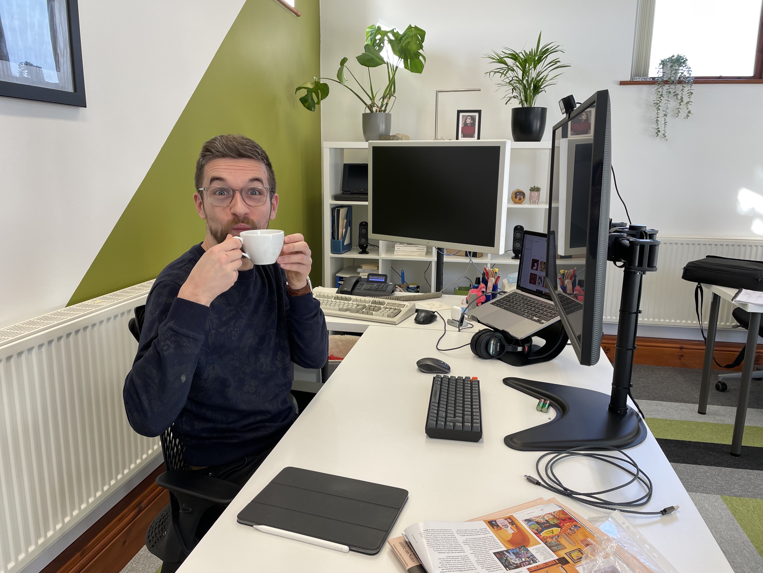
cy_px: 286
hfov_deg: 67.3
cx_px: 382
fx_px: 573
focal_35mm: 26
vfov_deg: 53.1
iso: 40
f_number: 1.6
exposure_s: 1/100
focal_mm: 4.2
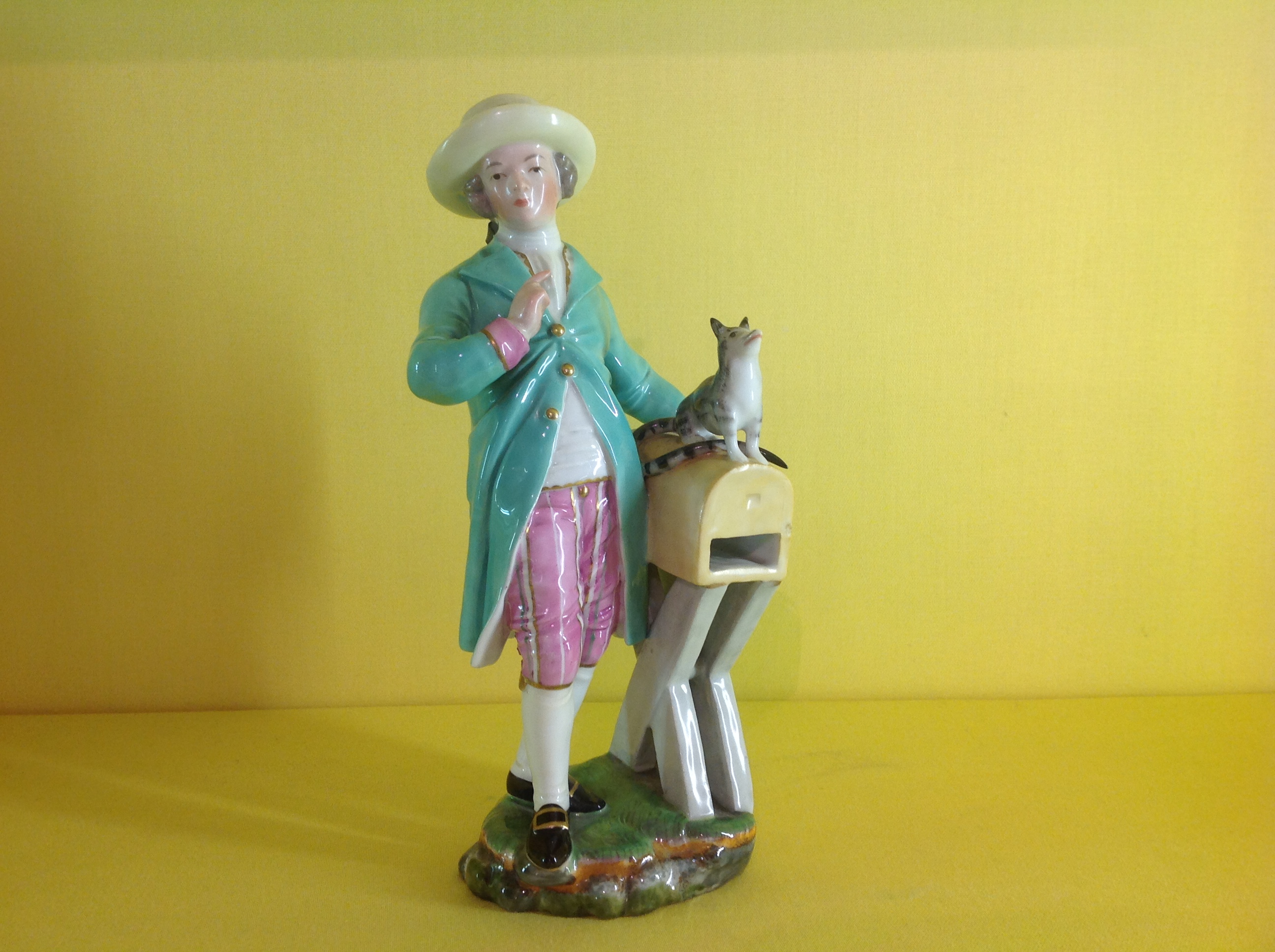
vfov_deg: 40.6
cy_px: 476
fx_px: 1287
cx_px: 638
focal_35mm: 35
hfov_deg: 52.7
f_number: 2.4
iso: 50
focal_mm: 4.28
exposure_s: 1/40
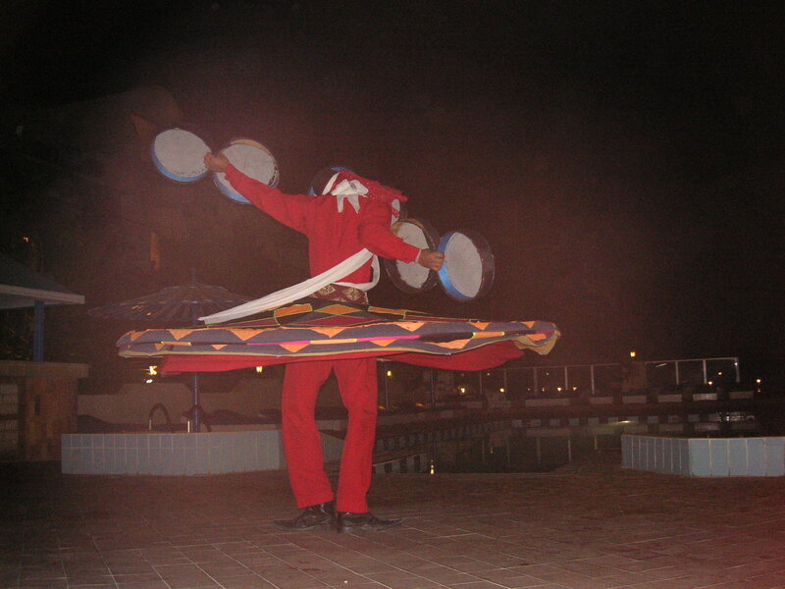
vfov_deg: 38.7
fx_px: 839
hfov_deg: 50.1
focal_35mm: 37
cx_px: 392
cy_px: 294
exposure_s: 1/45
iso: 160
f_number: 2.8
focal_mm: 6.1
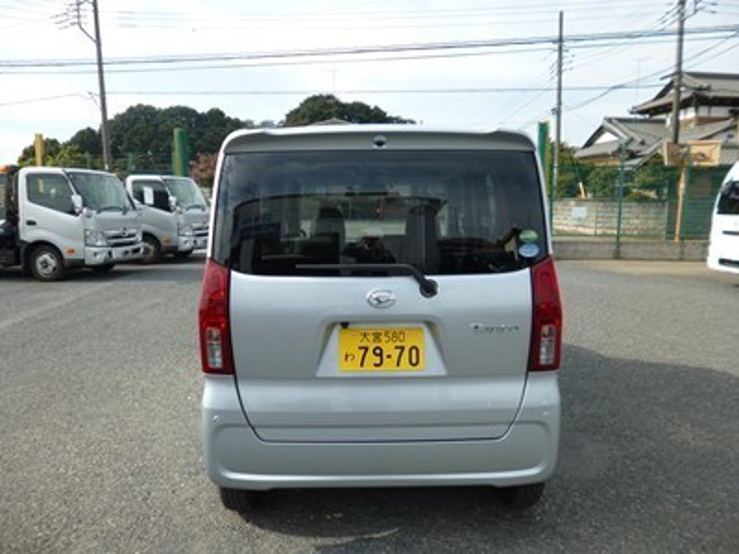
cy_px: 277
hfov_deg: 71.6
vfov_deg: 56.8
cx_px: 370
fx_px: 512
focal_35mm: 24
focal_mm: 4.3
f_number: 2.8
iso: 100
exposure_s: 1/1000
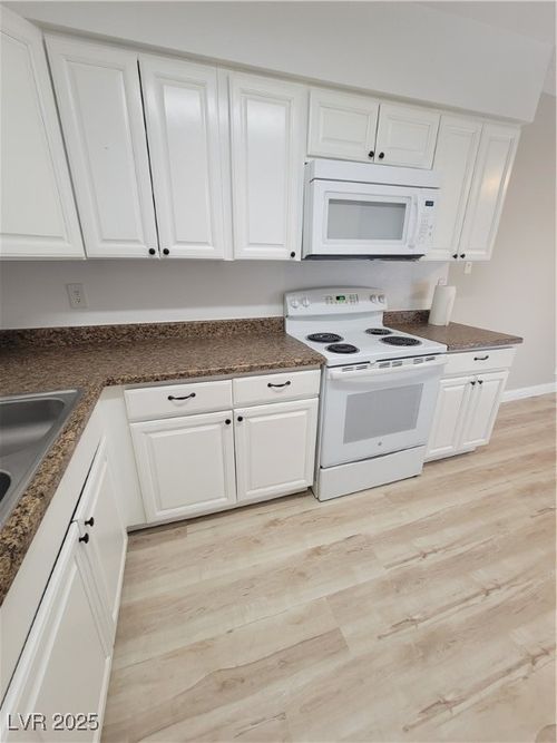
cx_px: 278
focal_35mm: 13
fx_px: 279
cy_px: 372
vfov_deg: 106.2
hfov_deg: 89.9
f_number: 2.2
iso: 160
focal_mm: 2.2
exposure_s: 1/60
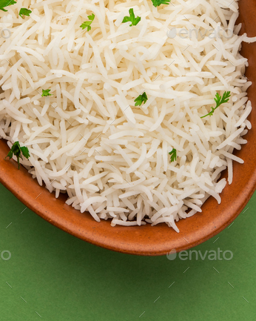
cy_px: 27
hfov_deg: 13.4
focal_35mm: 115
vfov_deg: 16.5
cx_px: 87
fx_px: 1090
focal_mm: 60
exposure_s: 1/125
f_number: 10
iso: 100
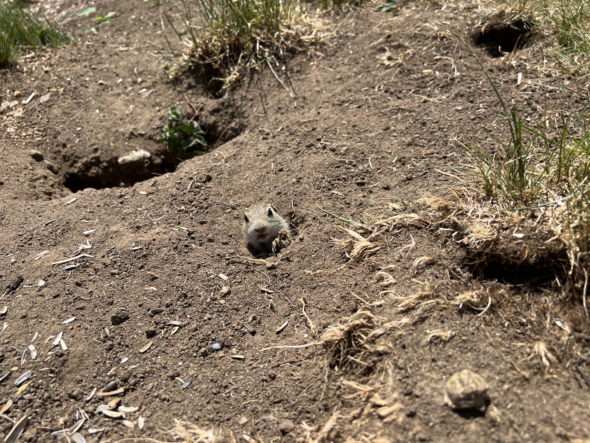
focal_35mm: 26
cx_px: 295
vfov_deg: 53.1
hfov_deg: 67.3
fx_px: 443
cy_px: 222
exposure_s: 1/3077
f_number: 1.5
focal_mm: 5.7
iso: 50
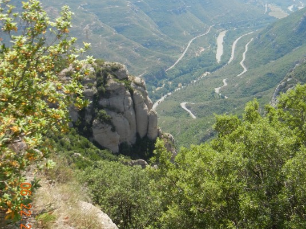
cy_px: 99
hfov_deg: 43.8
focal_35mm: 43
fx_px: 380
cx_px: 156
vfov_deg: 33.5
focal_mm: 5.4
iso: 160
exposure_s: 1/748
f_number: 3.5
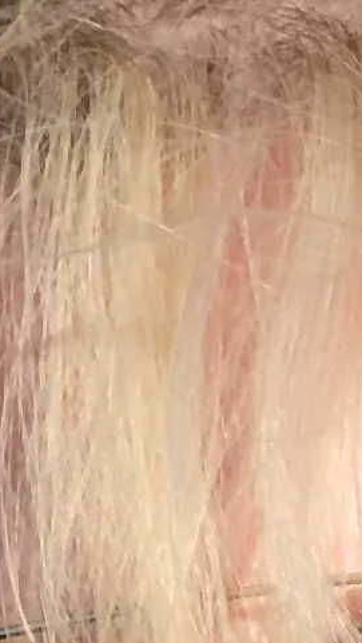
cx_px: -303
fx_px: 3818
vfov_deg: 9.6
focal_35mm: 224
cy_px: 86
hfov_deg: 5.3
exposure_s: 1/1458
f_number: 2.2
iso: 20
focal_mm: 2.87
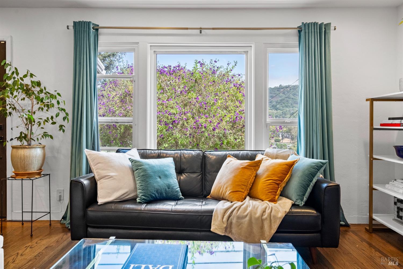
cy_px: 134
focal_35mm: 24
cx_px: 202
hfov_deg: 73.7
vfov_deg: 53.1
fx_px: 269
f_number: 8
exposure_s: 1/15
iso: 250
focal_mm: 24
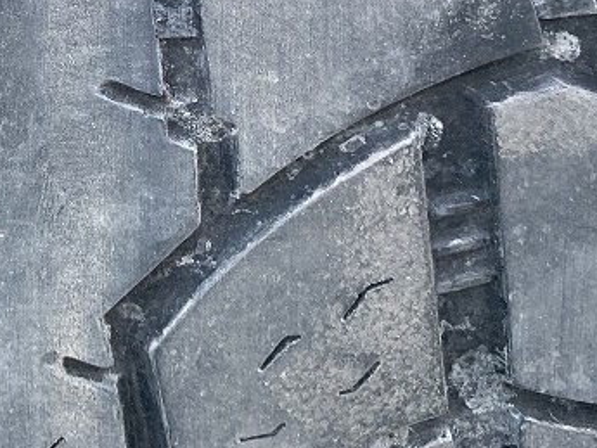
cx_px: -33
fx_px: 1311
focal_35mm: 76
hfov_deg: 24.2
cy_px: -157
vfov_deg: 17.9
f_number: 1.8
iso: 80
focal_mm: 4.25
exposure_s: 1/121
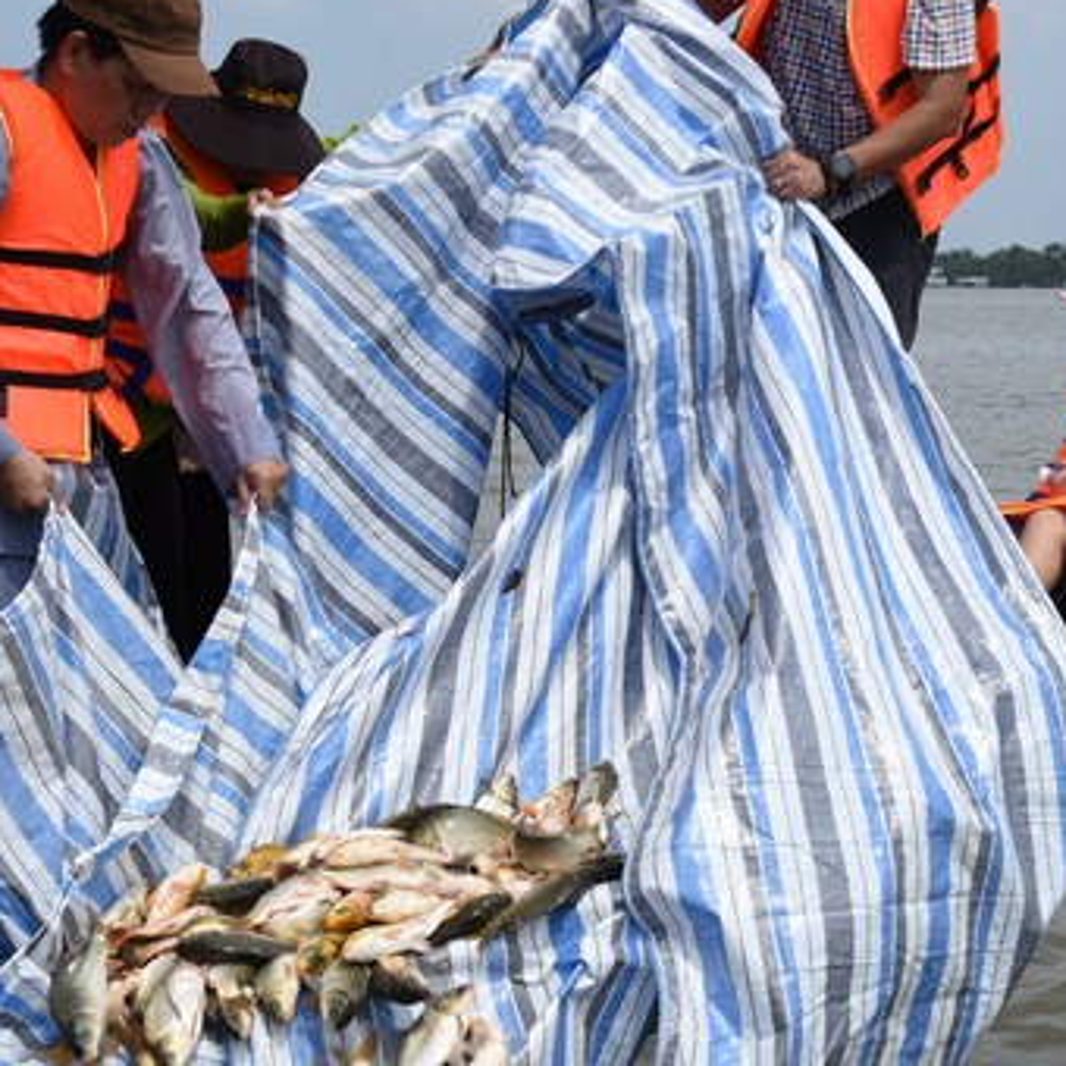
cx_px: 715
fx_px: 2265
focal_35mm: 65
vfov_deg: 26.5
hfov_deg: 26.3
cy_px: 618
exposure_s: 1/200
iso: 200
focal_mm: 40
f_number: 13
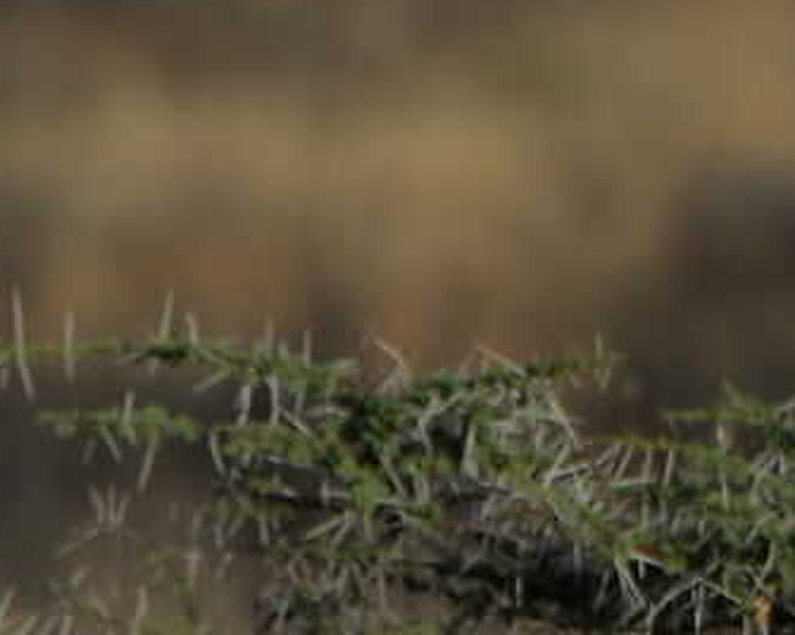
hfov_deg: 0.7
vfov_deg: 0.6
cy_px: 1113
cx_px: -207
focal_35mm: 2696
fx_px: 63415
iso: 100
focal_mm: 400
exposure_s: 1/1000
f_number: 5.6
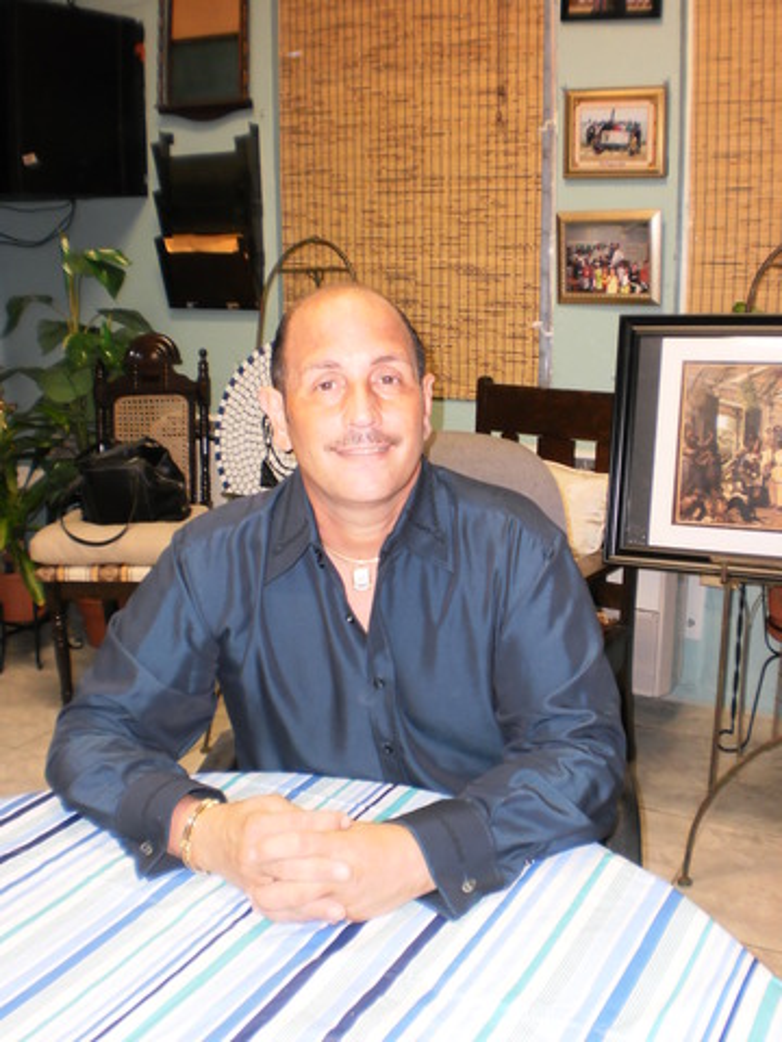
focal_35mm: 36
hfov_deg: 39.7
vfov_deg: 51.4
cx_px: 391
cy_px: 521
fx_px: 1084
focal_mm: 6.3
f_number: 3.1
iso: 200
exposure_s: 1/30
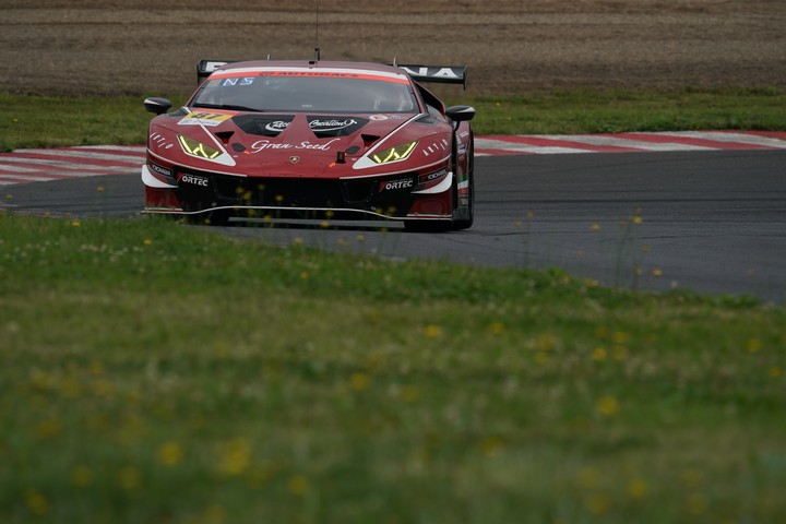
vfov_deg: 2.3
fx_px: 13099
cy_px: 262
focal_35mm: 600
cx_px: 393
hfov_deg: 3.4
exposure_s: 1/800
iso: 320
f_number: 10
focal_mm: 600
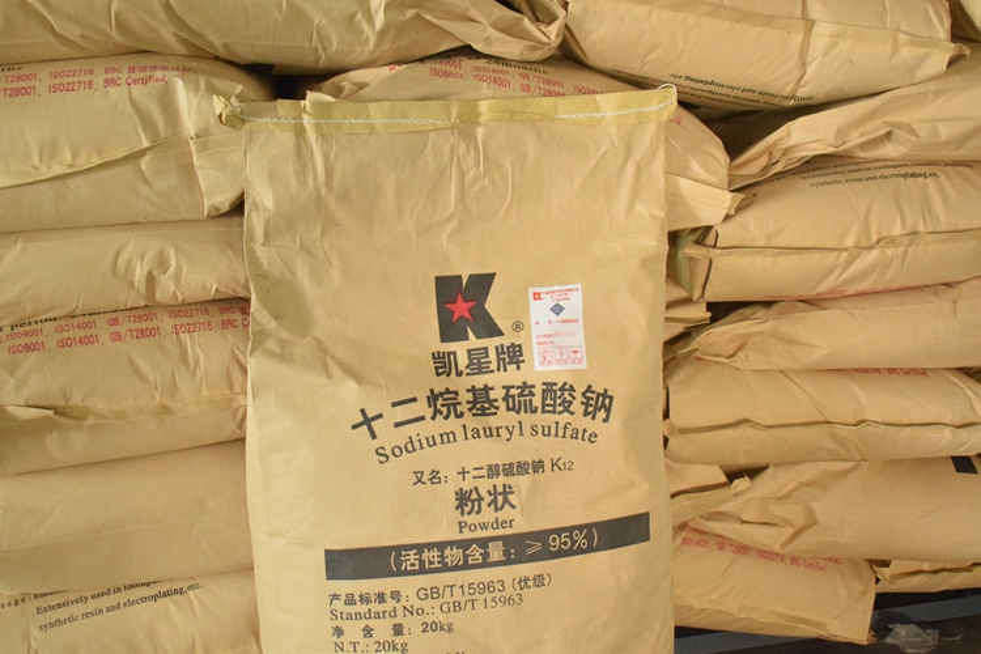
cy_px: 327
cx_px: 490
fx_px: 1267
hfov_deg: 42.3
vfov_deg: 28.9
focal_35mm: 46
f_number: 5
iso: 3200
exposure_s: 1/100
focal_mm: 31
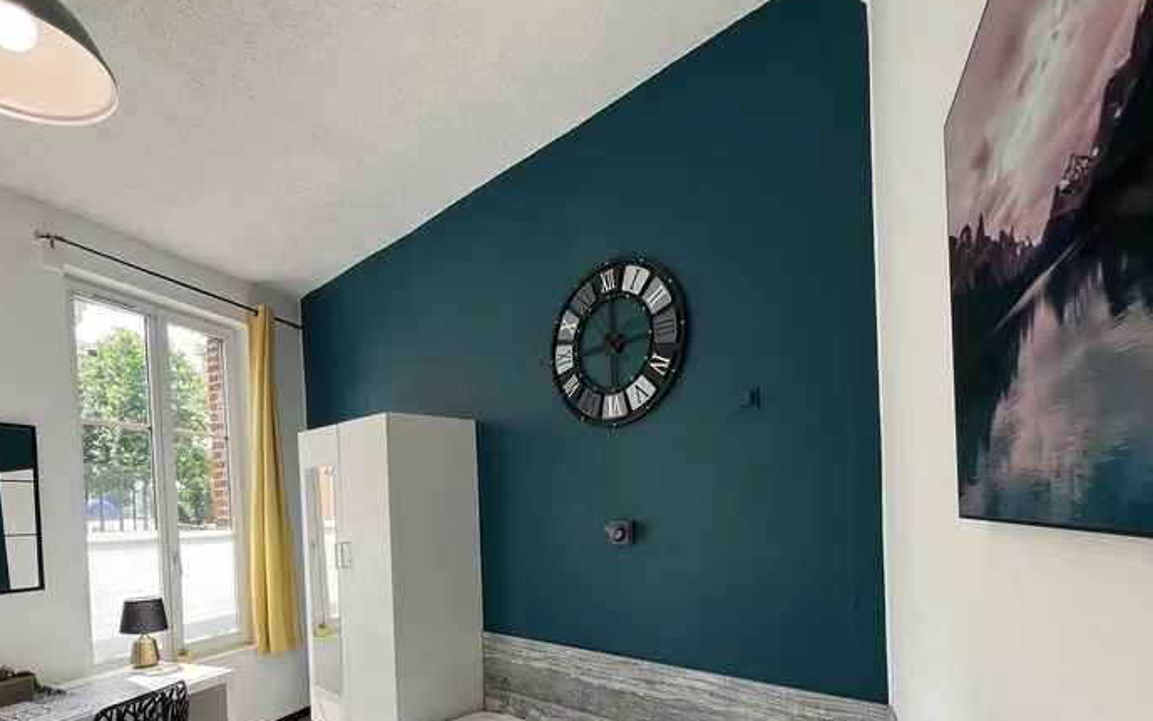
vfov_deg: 62.2
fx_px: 566
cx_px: 502
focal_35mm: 18
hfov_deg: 90.6
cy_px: 519
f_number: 1.8
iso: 32
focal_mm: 1.57
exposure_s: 1/122
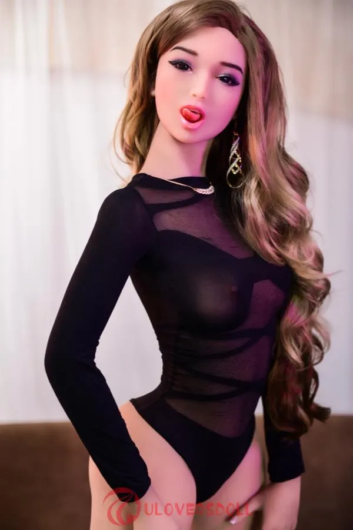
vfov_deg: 39.6
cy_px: 265
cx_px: 176
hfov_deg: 27.0
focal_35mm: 50
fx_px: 735
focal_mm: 50
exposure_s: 1/30
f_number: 2.2
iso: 100
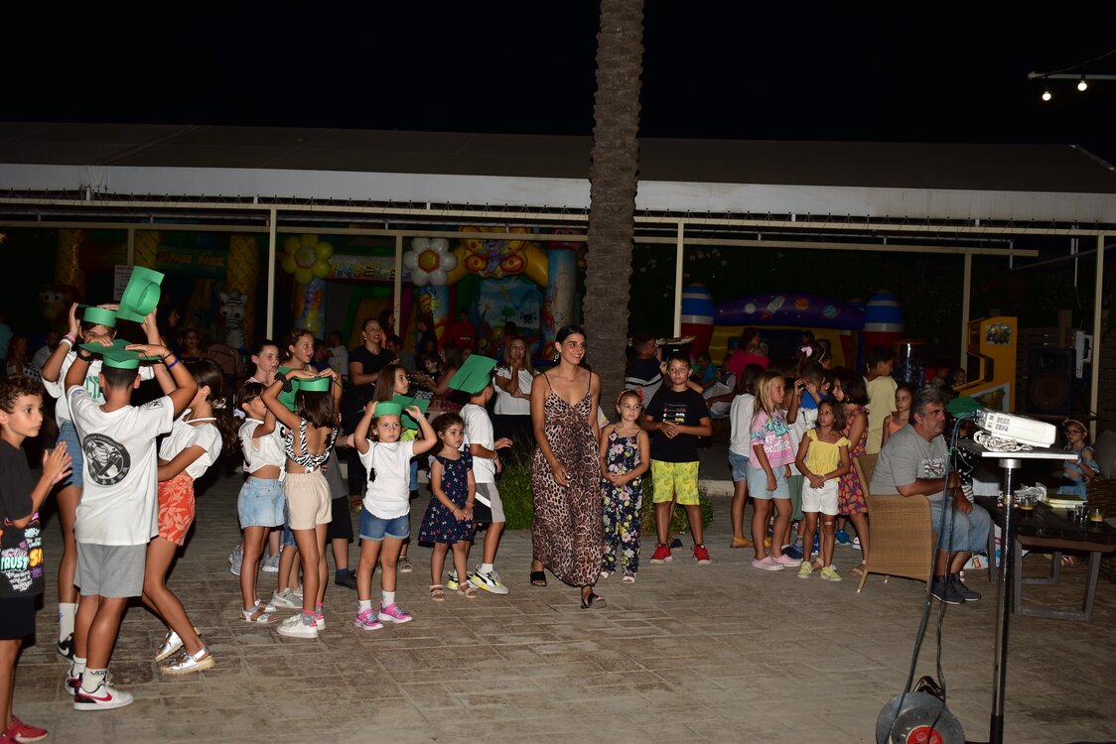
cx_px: 558
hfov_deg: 46.4
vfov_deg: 31.9
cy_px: 372
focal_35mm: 42
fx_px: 1302
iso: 100
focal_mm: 28
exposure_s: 1/200
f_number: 4.2
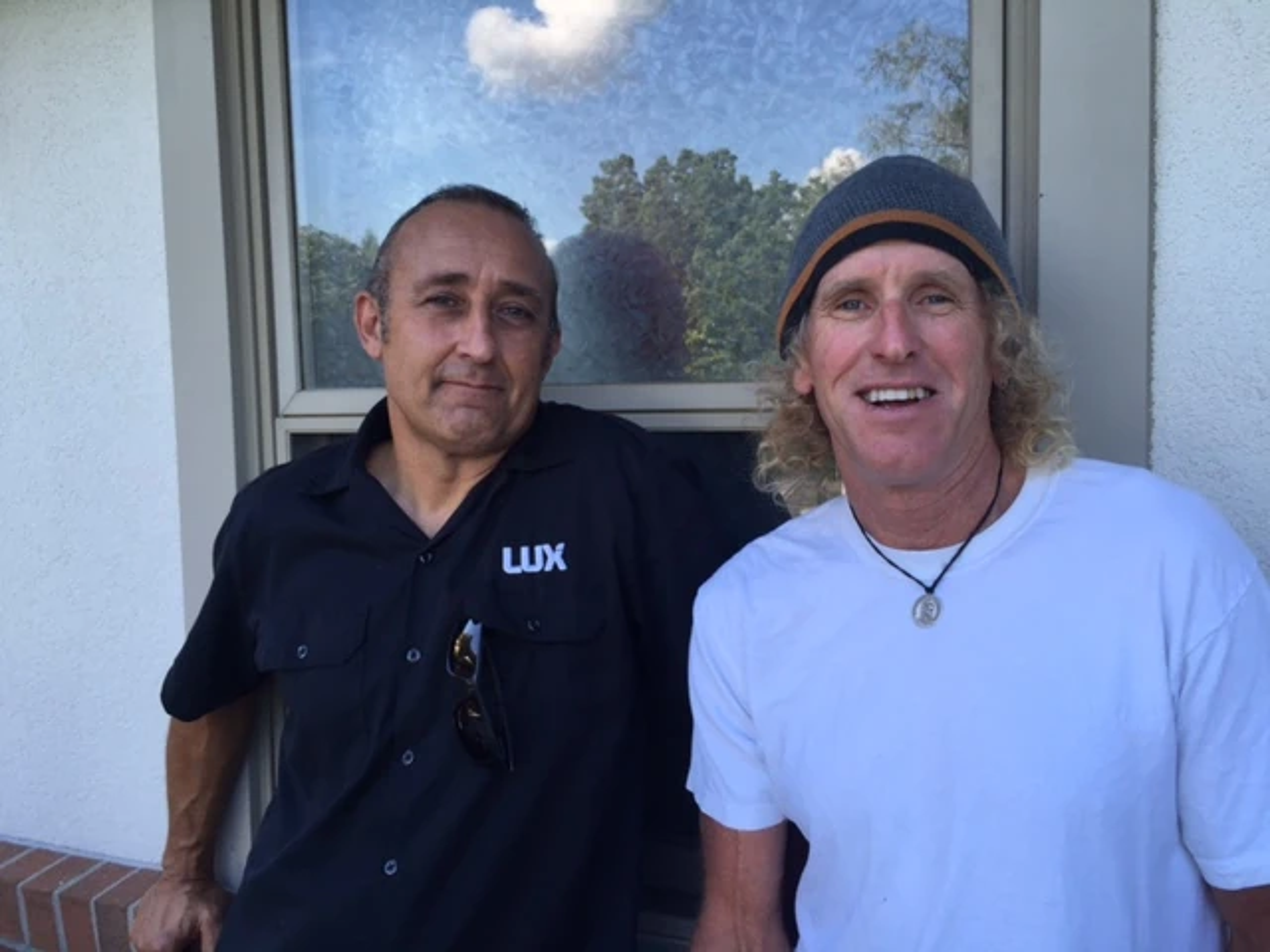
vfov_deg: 48.2
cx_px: 635
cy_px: 476
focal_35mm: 29
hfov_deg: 61.7
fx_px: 1064
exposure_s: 1/220
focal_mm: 4.15
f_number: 2.2
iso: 32
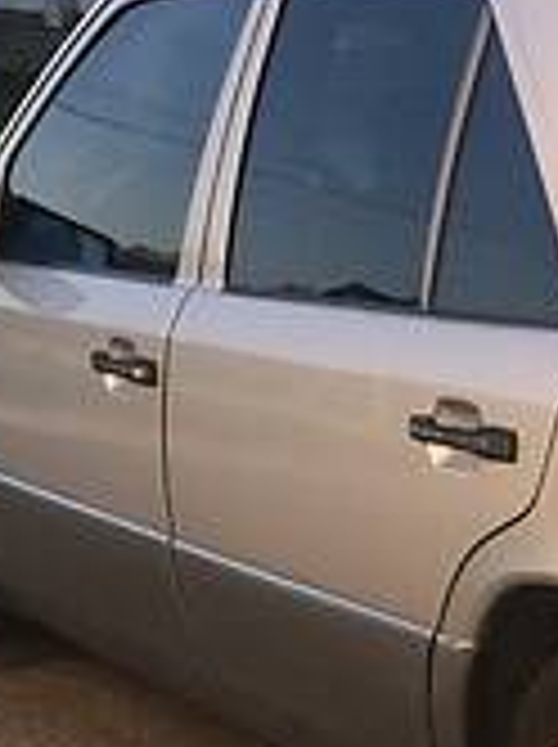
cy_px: 783
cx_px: 729
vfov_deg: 18.2
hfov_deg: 13.5
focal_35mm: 105
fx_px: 2263
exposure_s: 1/805
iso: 32
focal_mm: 4.2
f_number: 2.2
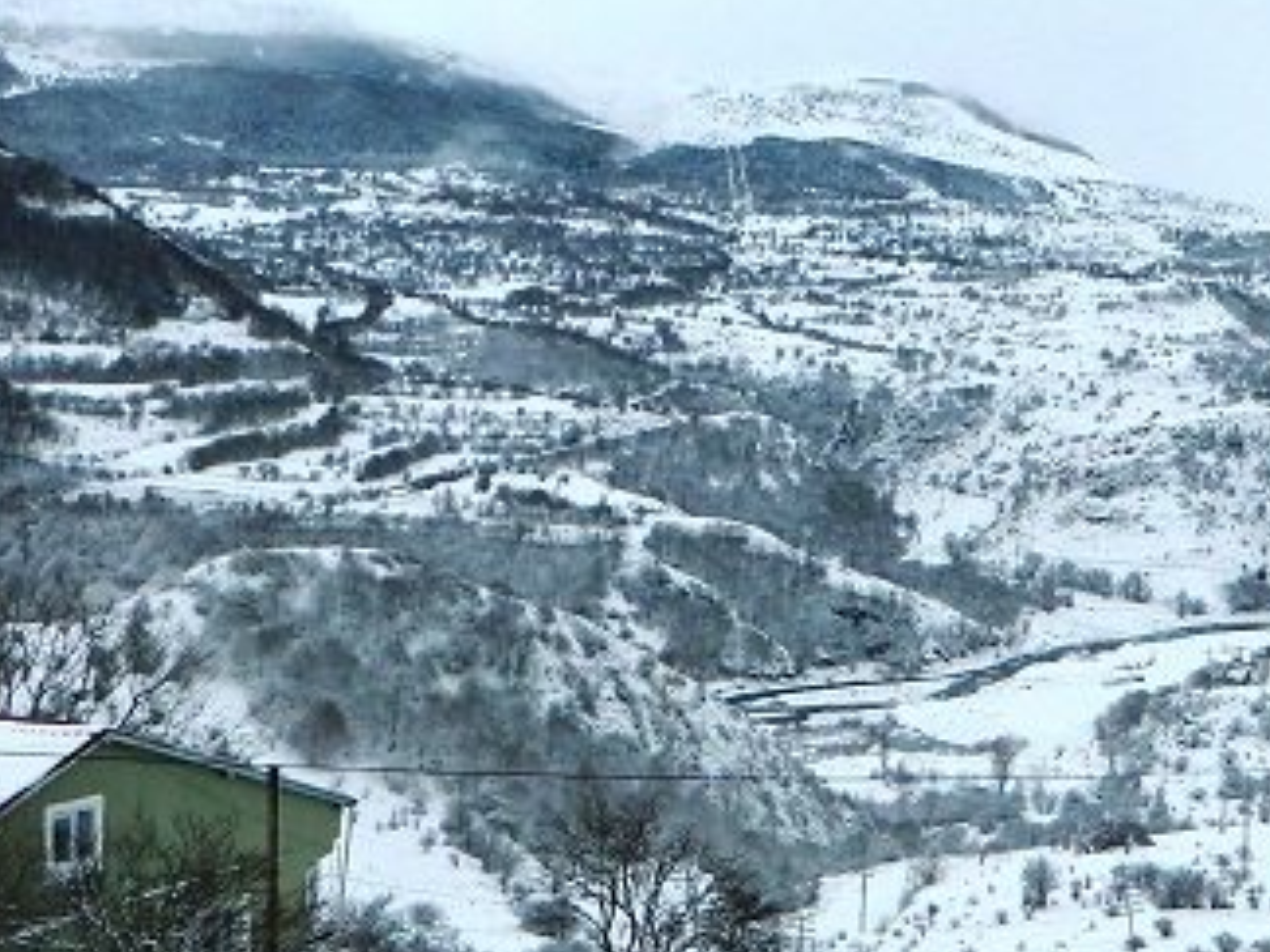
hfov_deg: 31.7
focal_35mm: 60
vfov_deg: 24.4
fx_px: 2201
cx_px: 909
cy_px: 548
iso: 80
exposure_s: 1/200
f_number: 8.7
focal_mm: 4.5
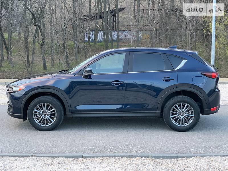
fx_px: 343
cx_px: 114
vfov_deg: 28.0
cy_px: 86
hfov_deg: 36.8
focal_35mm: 52
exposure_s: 1/60
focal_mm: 6
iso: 320
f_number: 2.4
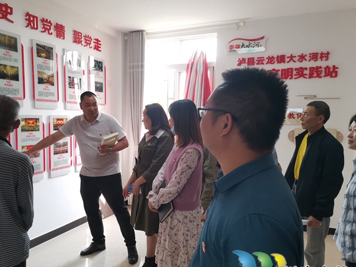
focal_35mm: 31
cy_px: 147
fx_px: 319
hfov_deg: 58.2
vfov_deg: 45.4
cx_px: 160
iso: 160
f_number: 1.8
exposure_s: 1/100
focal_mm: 4.75
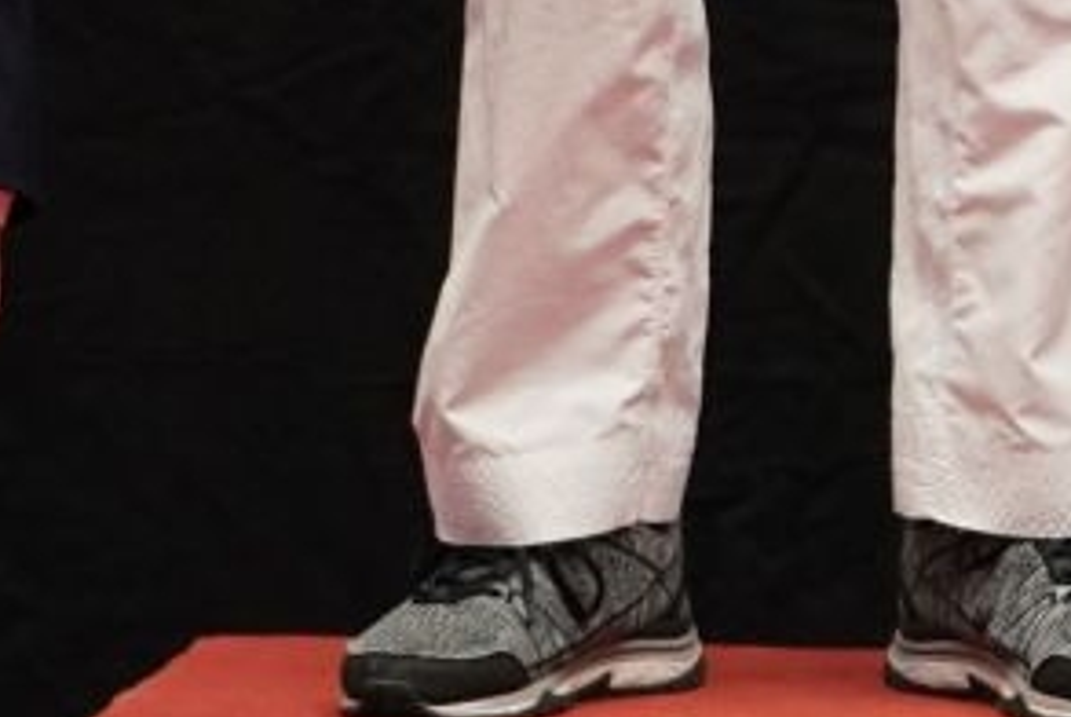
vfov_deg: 2.3
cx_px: 1824
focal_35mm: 589
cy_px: -1273
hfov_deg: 3.5
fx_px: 17540
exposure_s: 1/500
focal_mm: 96
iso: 2000
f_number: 2.8
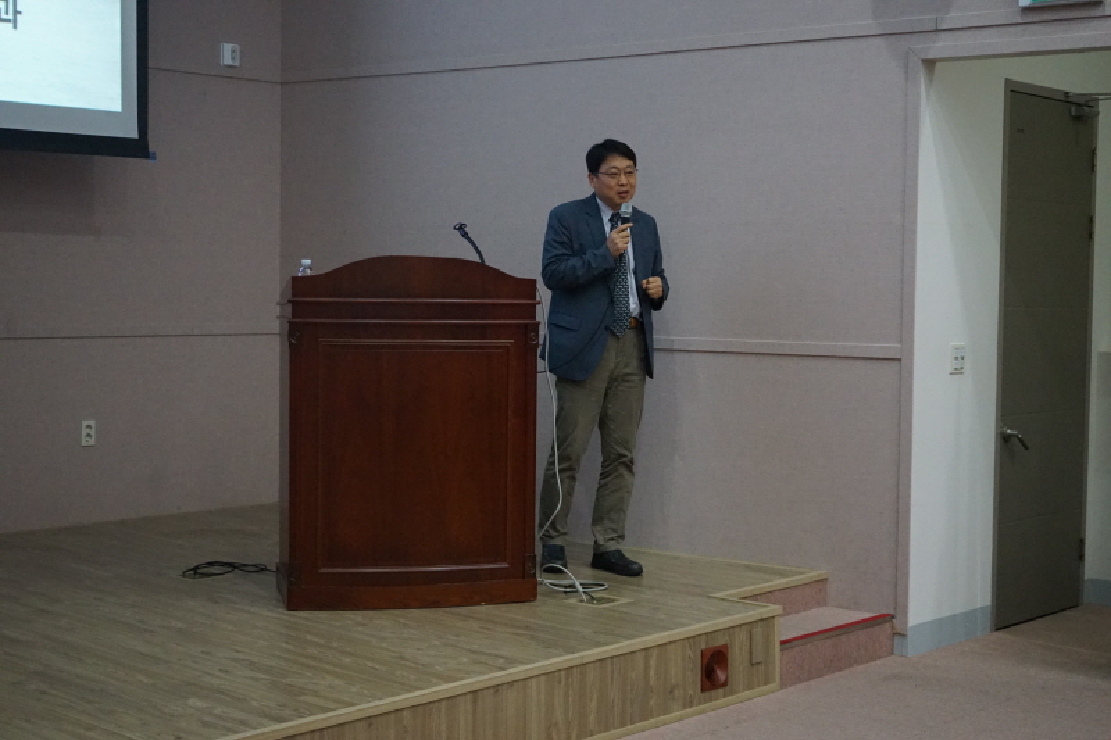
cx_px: 556
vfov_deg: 27.5
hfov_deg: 40.4
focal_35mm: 49
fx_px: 1512
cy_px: 370
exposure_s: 1/100
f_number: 4.5
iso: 6400
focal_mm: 49
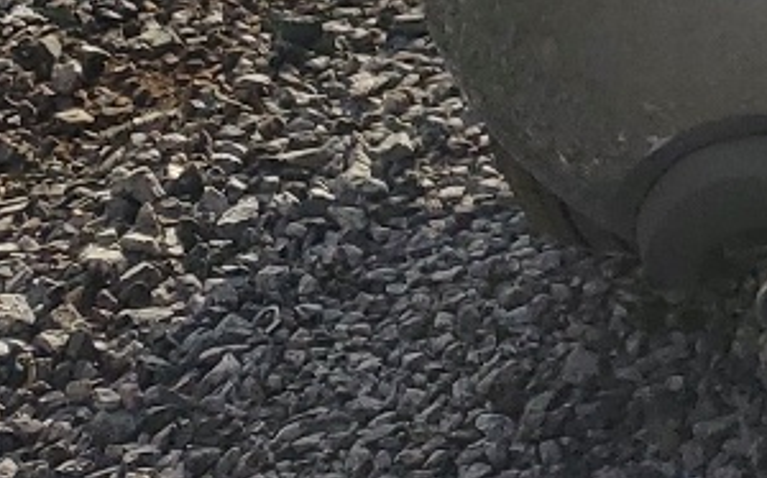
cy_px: -744
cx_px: 1690
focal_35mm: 147
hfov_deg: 12.1
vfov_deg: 8.1
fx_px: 3070
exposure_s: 1/3333
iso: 50
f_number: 1.5
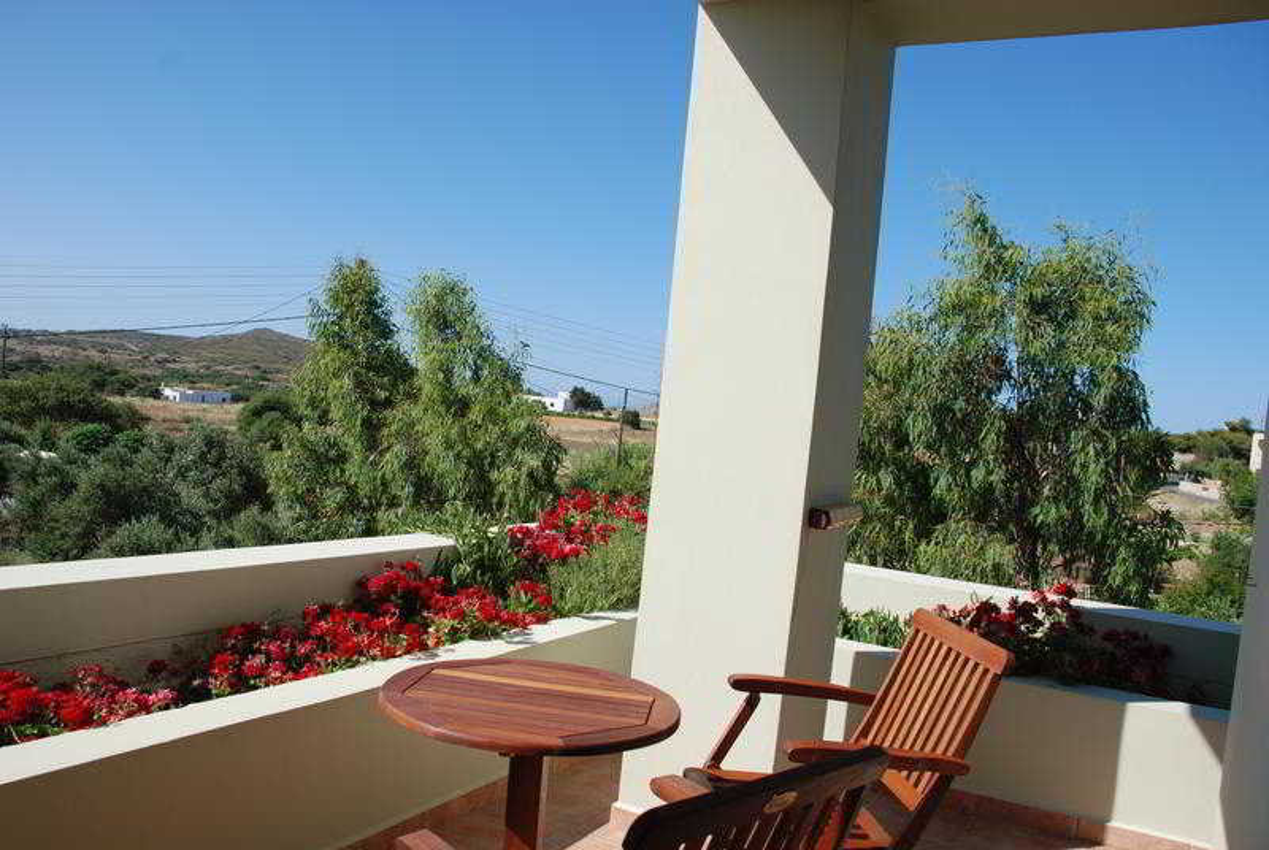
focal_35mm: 30
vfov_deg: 43.7
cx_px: 634
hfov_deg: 61.9
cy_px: 425
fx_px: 1059
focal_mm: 20
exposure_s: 1/250
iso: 100
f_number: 8
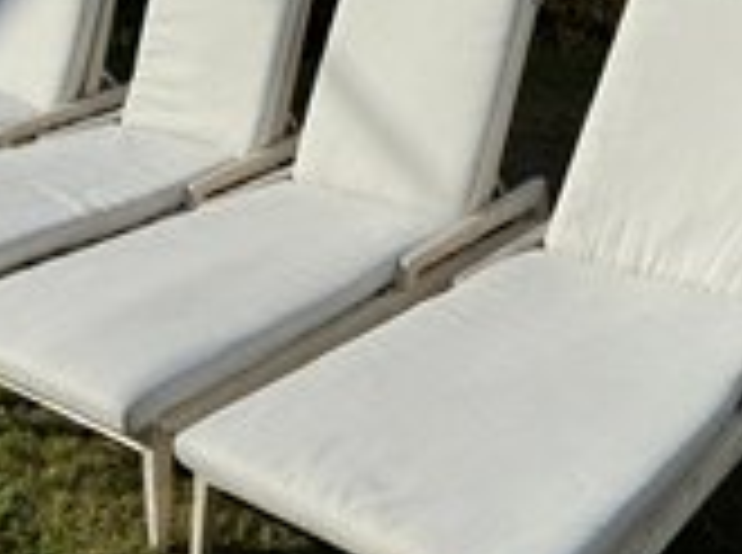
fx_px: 1069
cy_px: 331
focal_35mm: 50
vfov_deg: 28.9
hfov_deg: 38.3
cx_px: 371
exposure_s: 1/9009
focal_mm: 6.76
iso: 80
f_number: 1.78
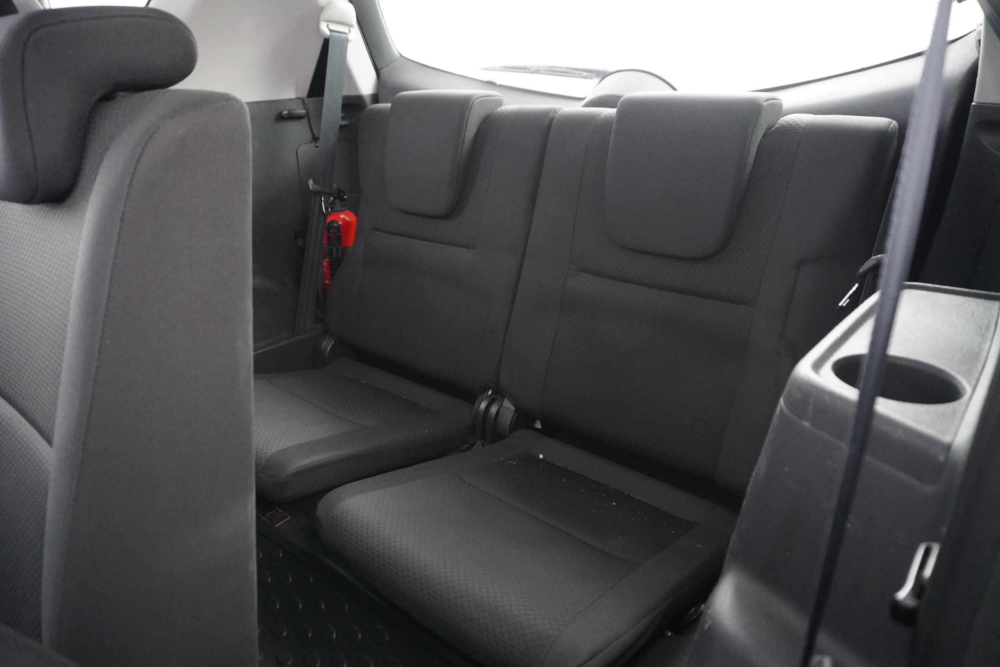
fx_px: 667
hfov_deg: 73.7
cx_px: 500
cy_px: 334
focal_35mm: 24
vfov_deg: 53.1
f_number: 3.5
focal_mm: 16
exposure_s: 1/10
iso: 6400
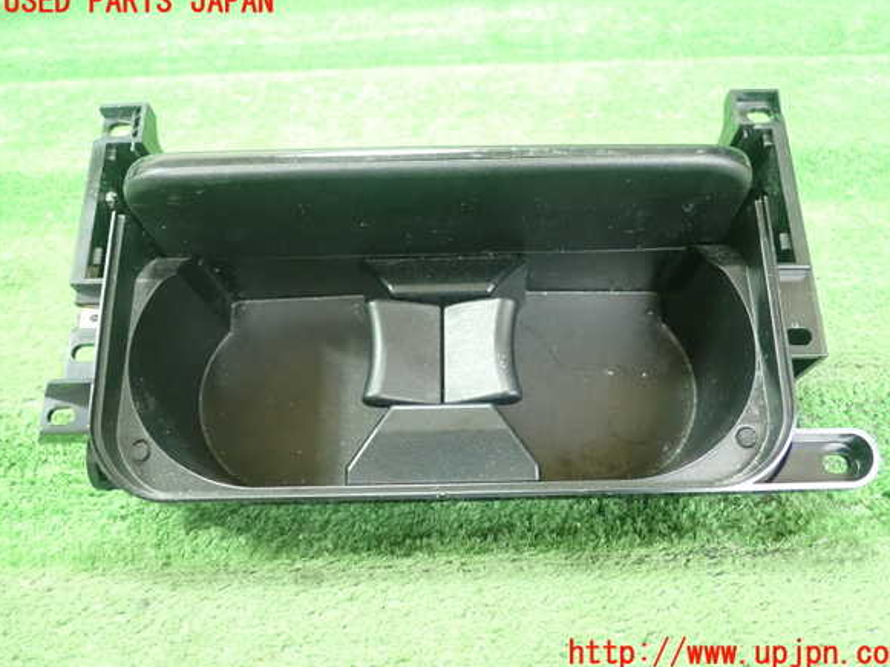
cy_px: 328
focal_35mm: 31
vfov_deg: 45.4
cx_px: 455
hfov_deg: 58.4
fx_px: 797
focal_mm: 5.5
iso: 800
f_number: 2.3
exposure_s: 1/60
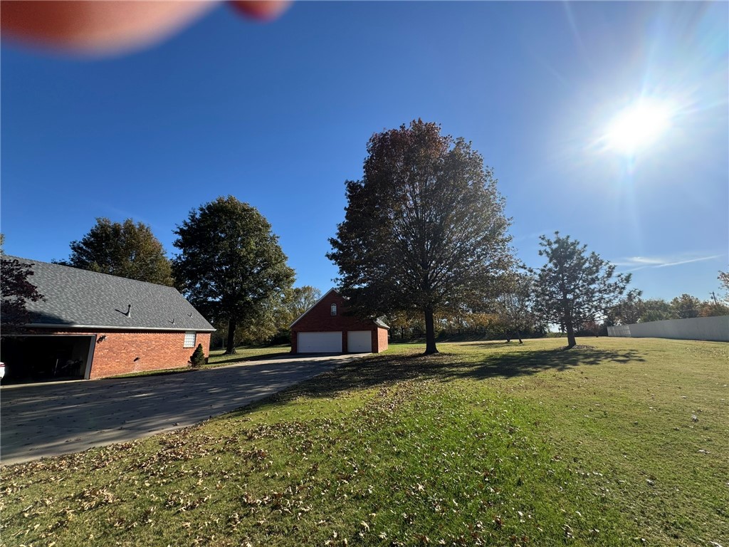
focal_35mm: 14
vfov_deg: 85.7
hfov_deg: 102.1
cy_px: 274
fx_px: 295
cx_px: 364
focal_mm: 2.22
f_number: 2.2
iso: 50
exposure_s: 1/1277
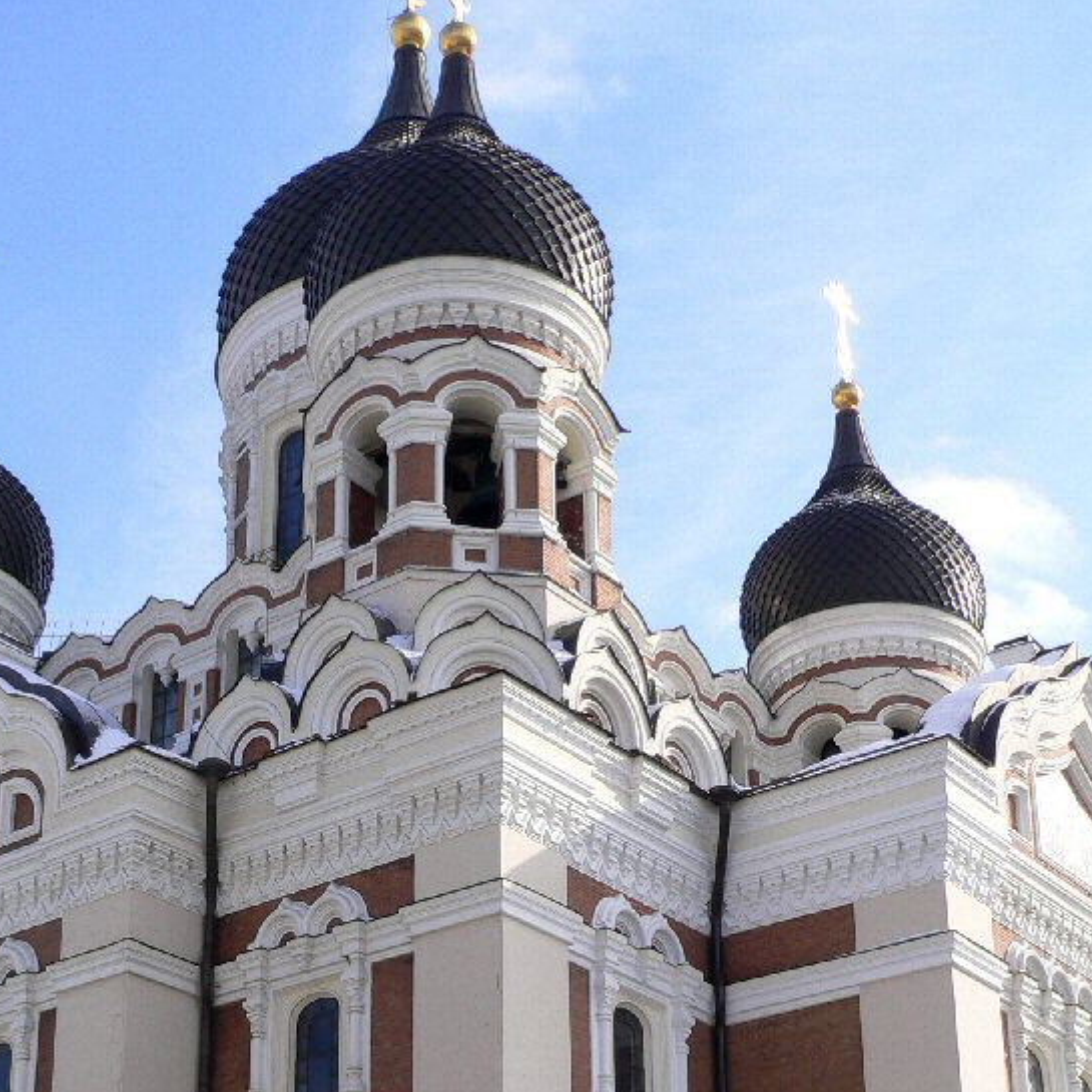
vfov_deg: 40.0
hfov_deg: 39.7
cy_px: 540
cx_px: 399
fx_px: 1499
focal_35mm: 42
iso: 80
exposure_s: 1/250
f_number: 5.6
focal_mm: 5.8
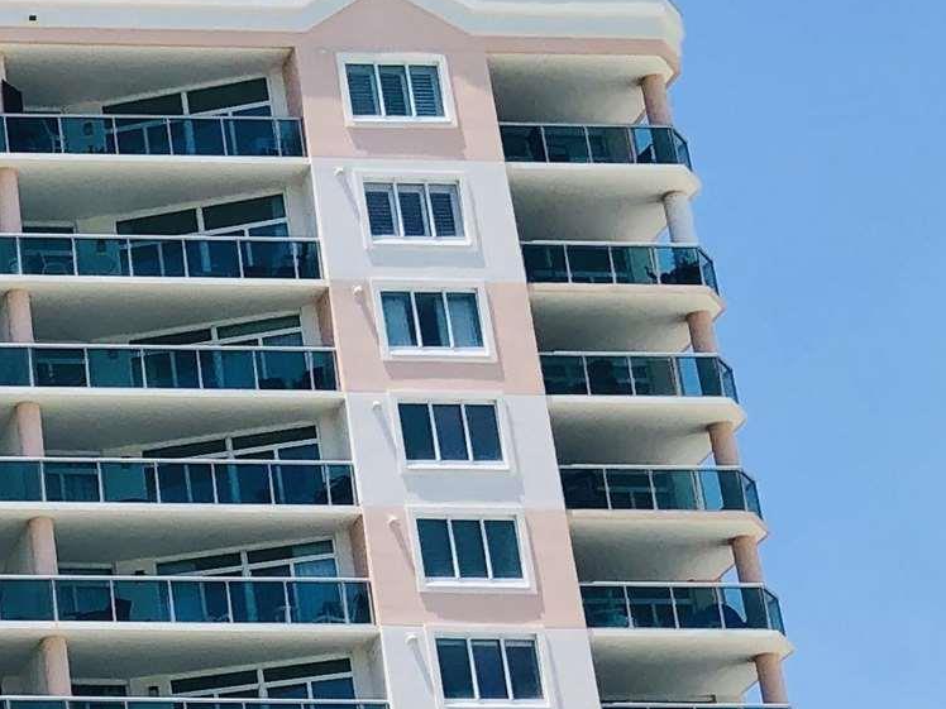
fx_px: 3143
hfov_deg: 14.9
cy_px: 762
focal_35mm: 115
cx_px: -750
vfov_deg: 12.7
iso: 20
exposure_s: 1/1799
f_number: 1.8
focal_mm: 3.99
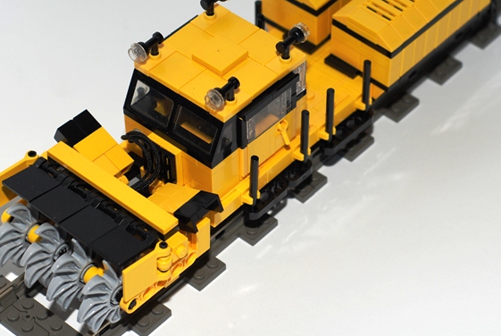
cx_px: 218
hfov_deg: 19.1
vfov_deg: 12.8
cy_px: 110
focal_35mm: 107
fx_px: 1491
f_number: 5
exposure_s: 1/125
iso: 200
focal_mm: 50
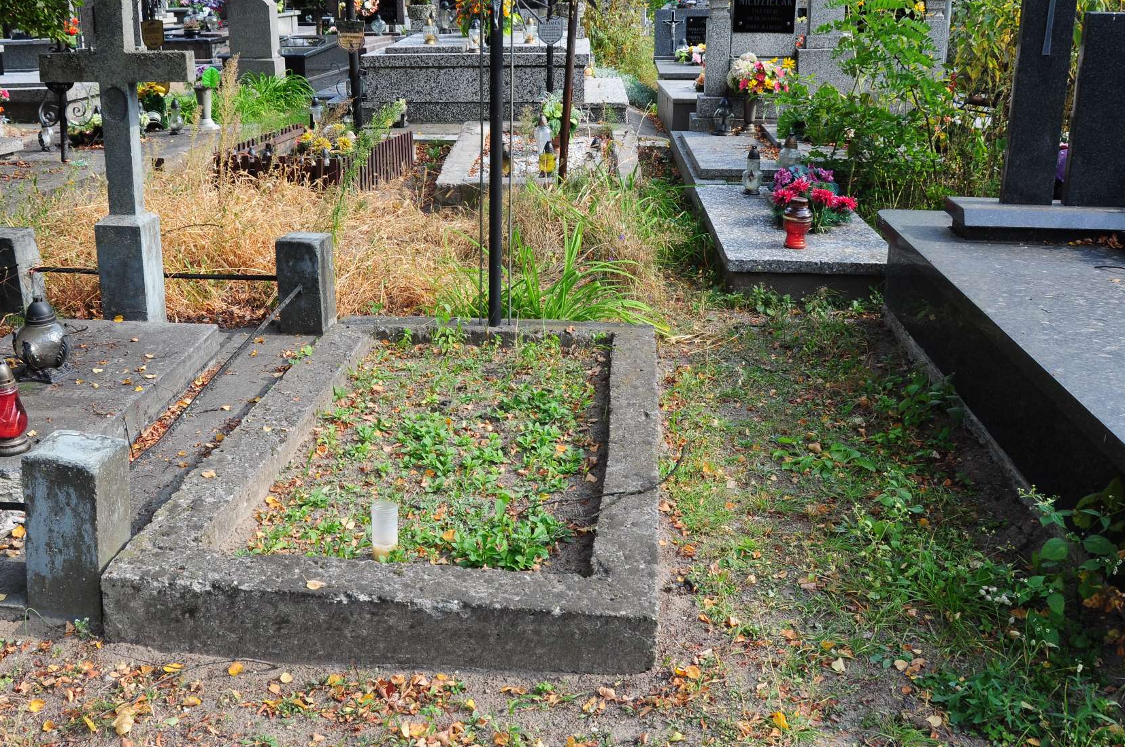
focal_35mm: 35
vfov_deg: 37.6
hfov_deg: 54.3
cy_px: 304
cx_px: 488
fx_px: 1093
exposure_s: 1/250
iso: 250
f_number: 7.1
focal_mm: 18
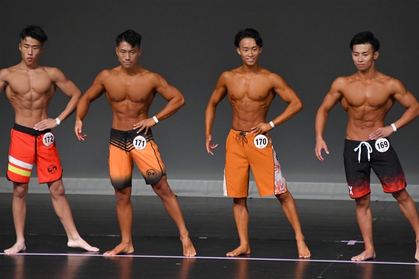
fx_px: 4388
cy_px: 140
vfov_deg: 3.6
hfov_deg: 5.5
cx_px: 210
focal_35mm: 377
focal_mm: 250
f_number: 5.6
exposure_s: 1/400
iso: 4000
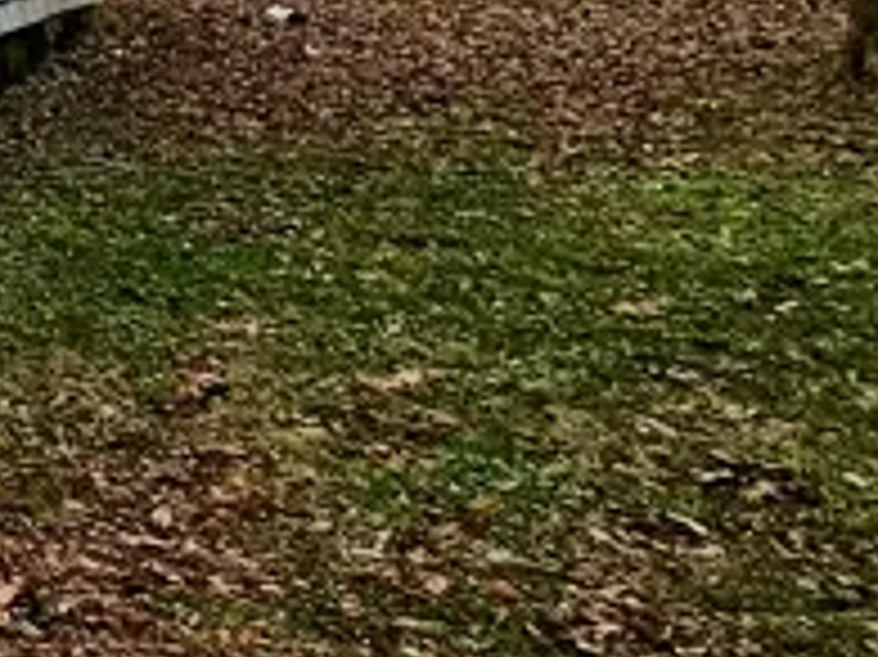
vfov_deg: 16.5
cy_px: -378
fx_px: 2028
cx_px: -1432
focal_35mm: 80
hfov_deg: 13.5
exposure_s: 1/417
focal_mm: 2.2
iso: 50
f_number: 2.2
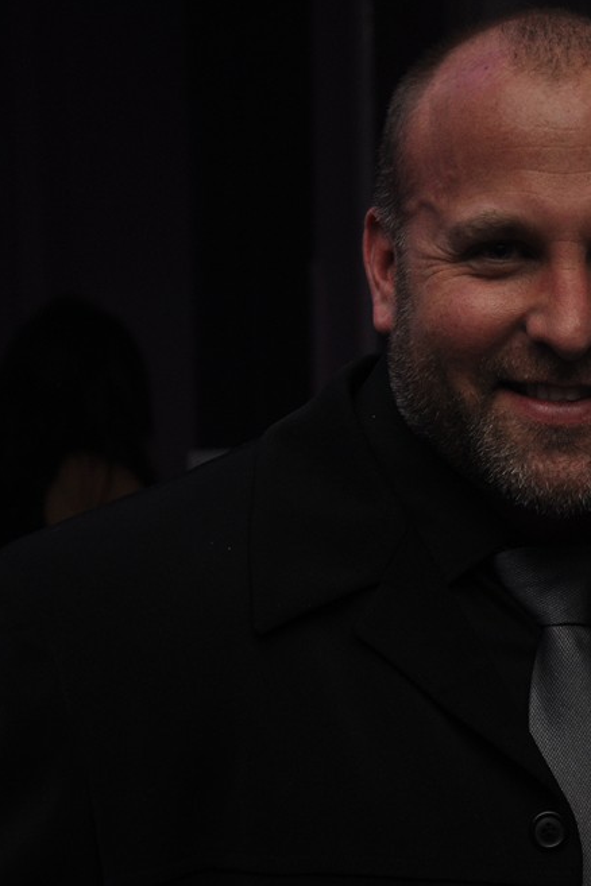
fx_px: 2807
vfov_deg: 17.9
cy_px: 440
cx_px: 640
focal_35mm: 114
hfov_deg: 11.8
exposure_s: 1/60
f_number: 5
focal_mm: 50
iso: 400
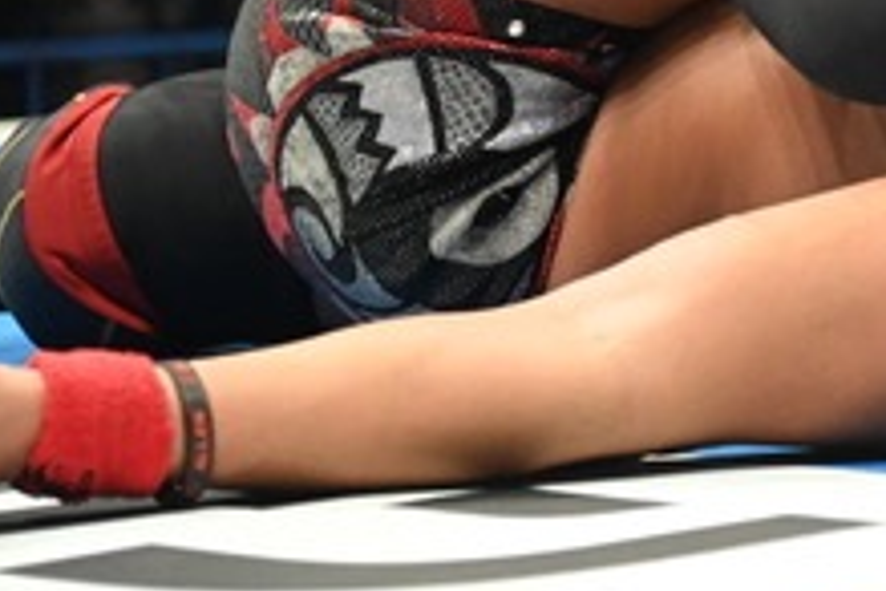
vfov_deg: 6.6
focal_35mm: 205
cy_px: -188
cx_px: 1287
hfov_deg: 9.8
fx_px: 5045
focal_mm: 70
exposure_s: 1/1000
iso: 6400
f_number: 4
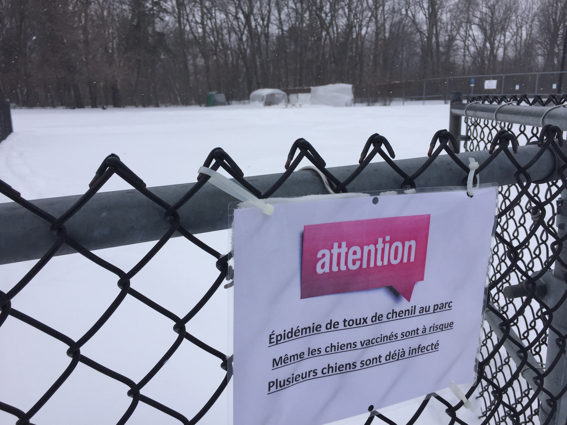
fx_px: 475
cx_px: 284
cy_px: 212
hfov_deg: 61.7
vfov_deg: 48.2
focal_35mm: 29
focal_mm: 4.15
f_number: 2.2
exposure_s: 1/3597
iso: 32
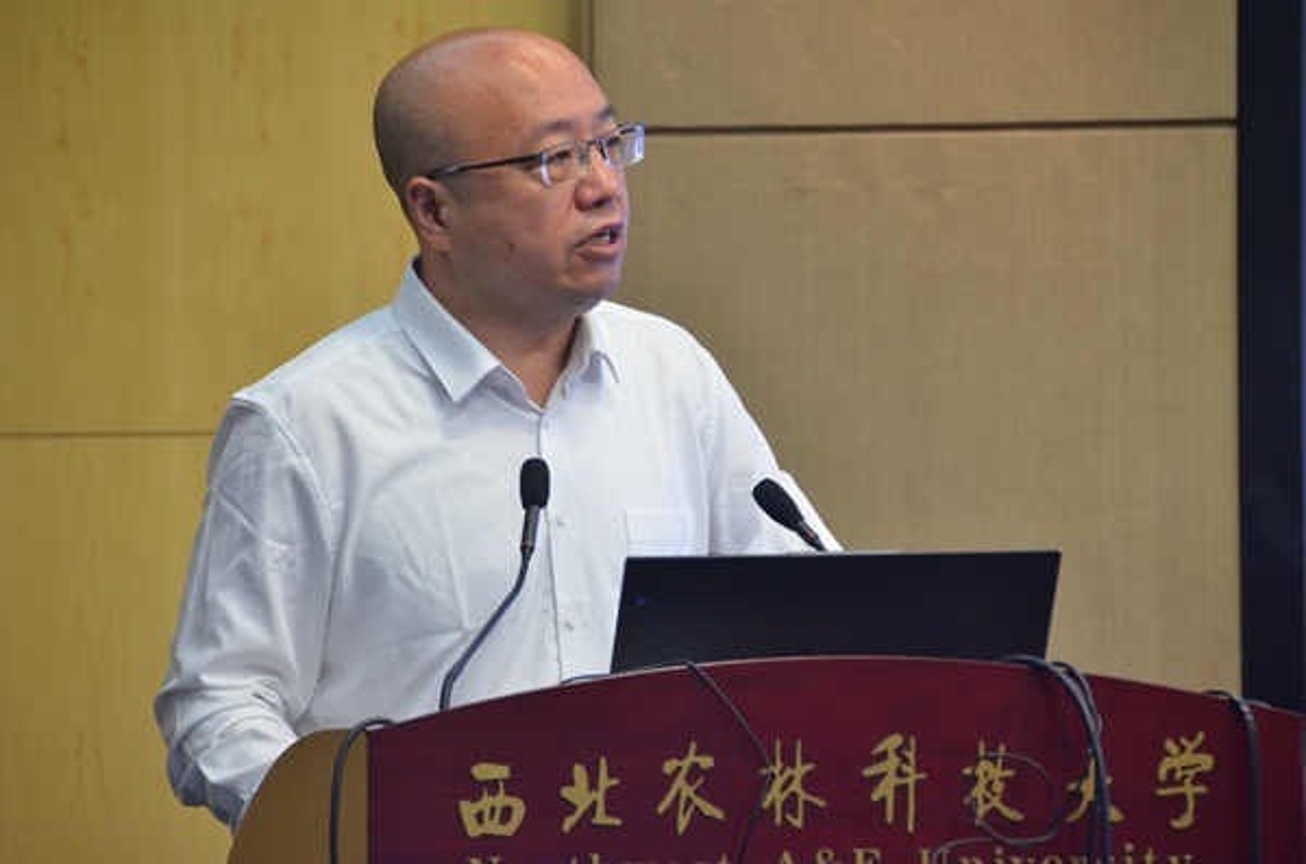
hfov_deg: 6.9
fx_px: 10857
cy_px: 432
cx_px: 653
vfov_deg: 4.6
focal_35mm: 300
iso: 1600
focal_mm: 200
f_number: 5.6
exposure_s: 1/80
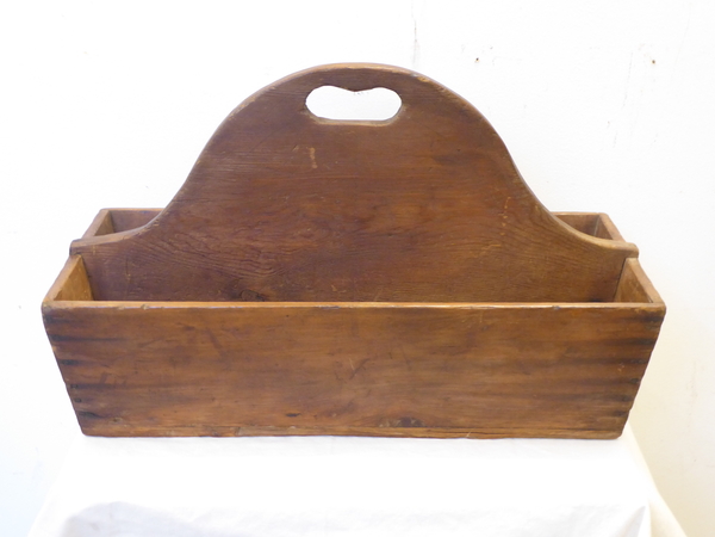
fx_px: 1343
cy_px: 268
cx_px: 358
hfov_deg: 29.8
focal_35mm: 65
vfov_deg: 22.6
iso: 500
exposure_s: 1/4
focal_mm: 10.9
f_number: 4.3
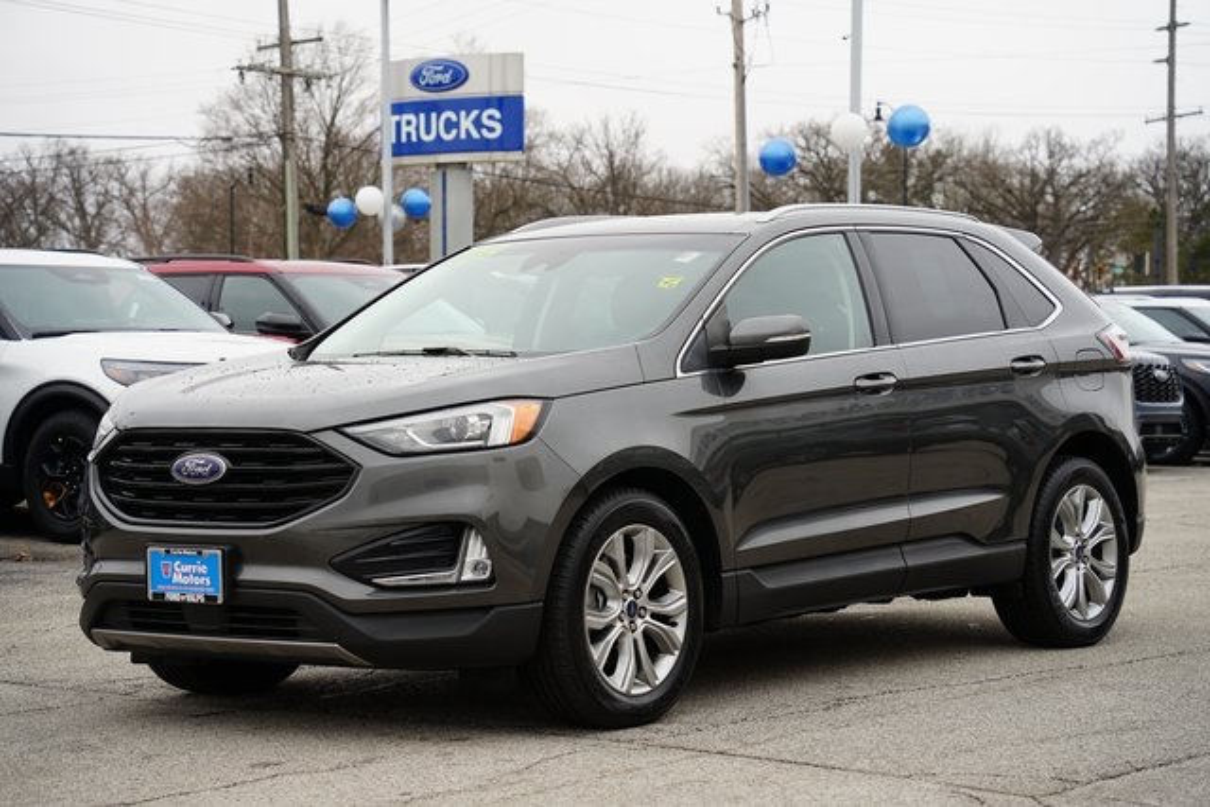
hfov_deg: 26.3
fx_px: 2588
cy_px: 404
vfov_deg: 17.7
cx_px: 605
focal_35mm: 77
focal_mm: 77
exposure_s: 1/80
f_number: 5.6
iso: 100
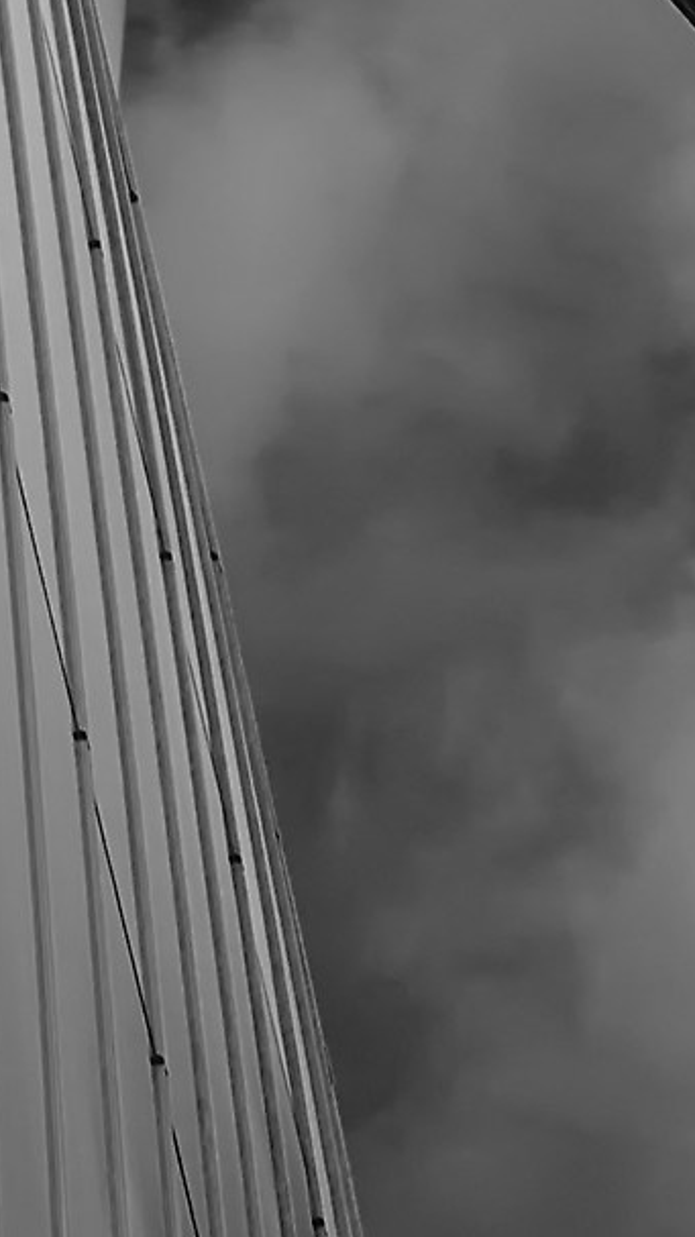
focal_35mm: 722
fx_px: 23677
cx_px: -155
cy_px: -860
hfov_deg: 1.7
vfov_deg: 3.0
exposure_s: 1/250
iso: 200
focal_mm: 116
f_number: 11
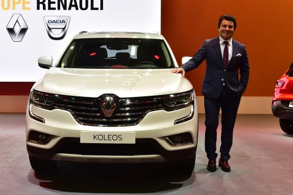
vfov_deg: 22.6
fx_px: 488
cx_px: 120
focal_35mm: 60
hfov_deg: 33.3
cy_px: 80
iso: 800
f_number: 8
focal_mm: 48
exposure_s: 1/125
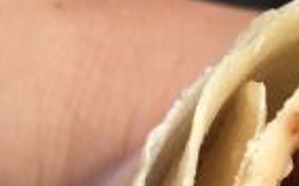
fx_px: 1236
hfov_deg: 12.9
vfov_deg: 8.2
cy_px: 356
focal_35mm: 152
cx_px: 470
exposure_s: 1/269
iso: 25
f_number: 2.2
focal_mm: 4.15
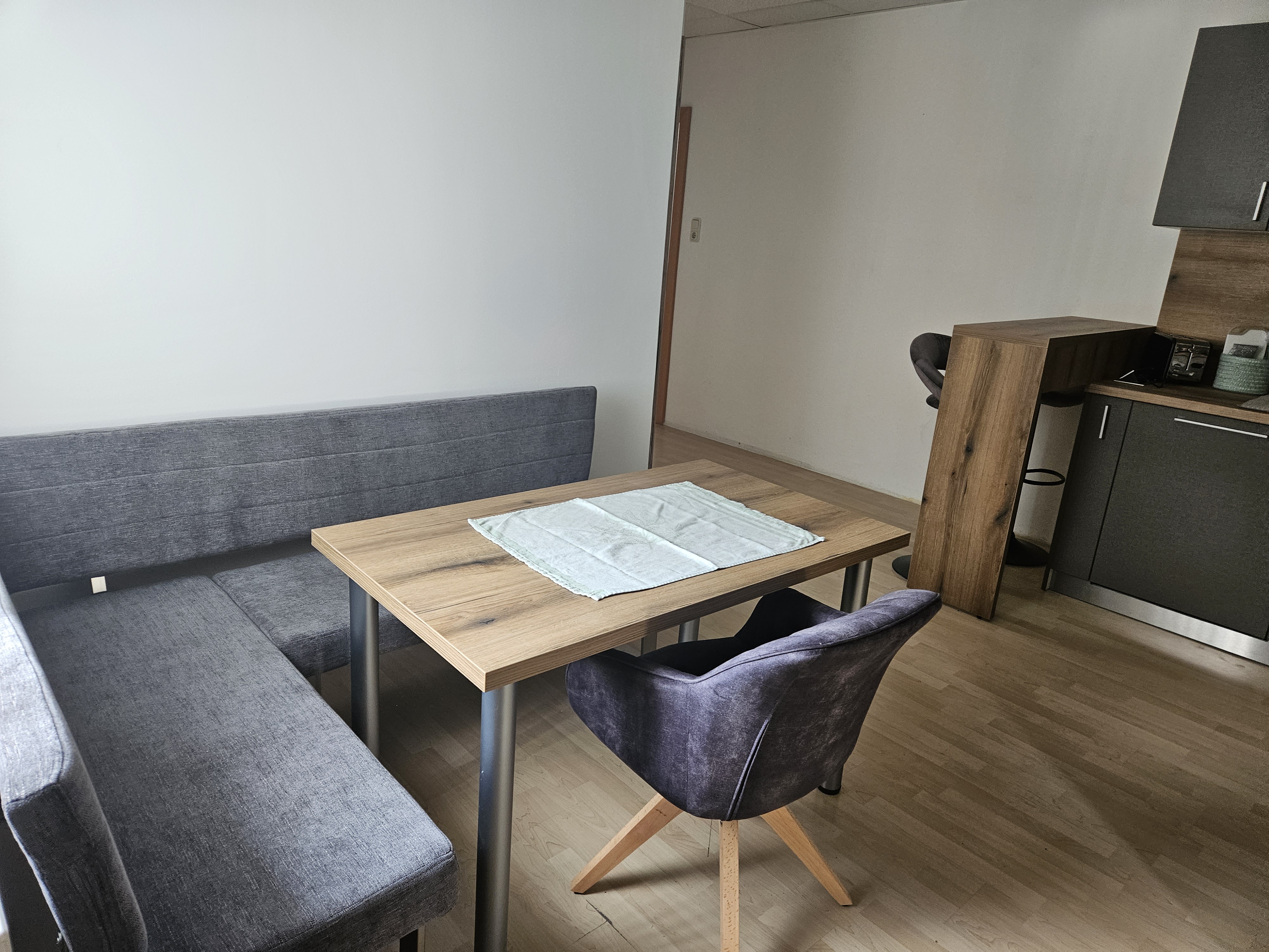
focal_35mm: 23
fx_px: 843
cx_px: 634
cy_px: 476
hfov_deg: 73.9
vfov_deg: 58.9
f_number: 1.8
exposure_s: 1/100
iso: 250
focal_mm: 5.4
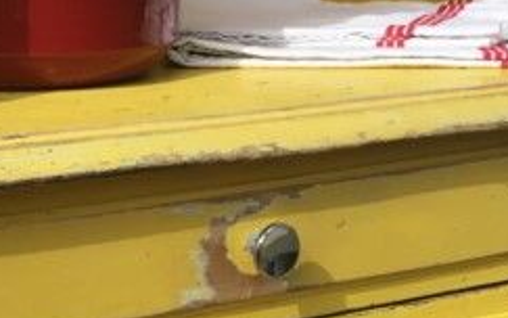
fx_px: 1496
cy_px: 333
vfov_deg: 12.0
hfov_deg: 18.7
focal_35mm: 108
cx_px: -23
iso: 25
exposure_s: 1/1116
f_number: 2.4
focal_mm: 3.3
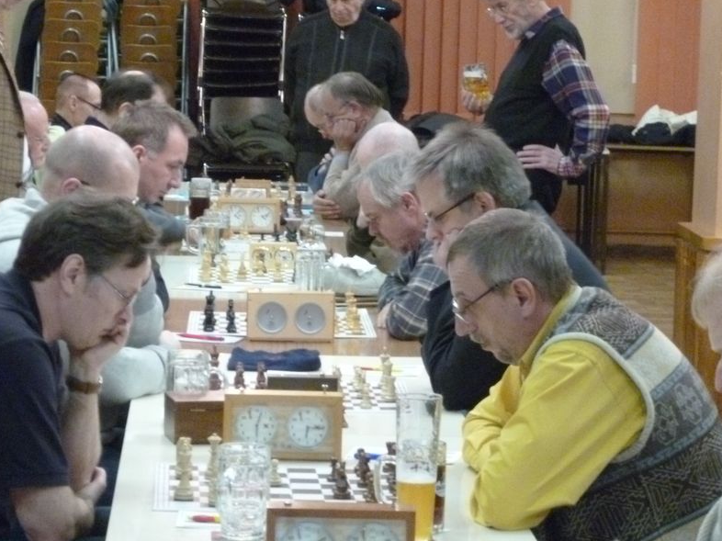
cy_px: 247
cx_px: 259
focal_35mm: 146
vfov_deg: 10.2
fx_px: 3044
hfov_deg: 13.5
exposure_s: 1/8
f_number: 6.5
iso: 640
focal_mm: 20
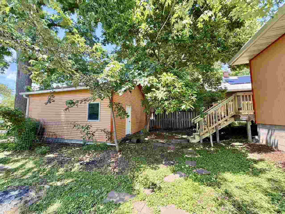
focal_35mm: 14
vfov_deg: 85.7
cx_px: 142
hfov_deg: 102.1
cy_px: 107
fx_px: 115
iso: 64
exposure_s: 1/186
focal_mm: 2.22
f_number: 2.2
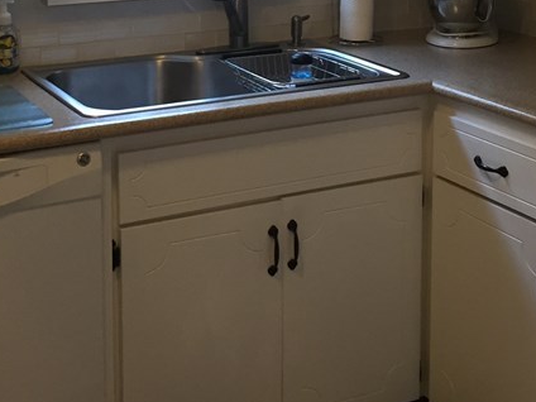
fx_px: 1084
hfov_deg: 27.7
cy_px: -4
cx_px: 306
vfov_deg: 20.3
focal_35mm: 70
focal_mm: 4.15
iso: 100
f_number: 2.2
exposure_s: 1/30
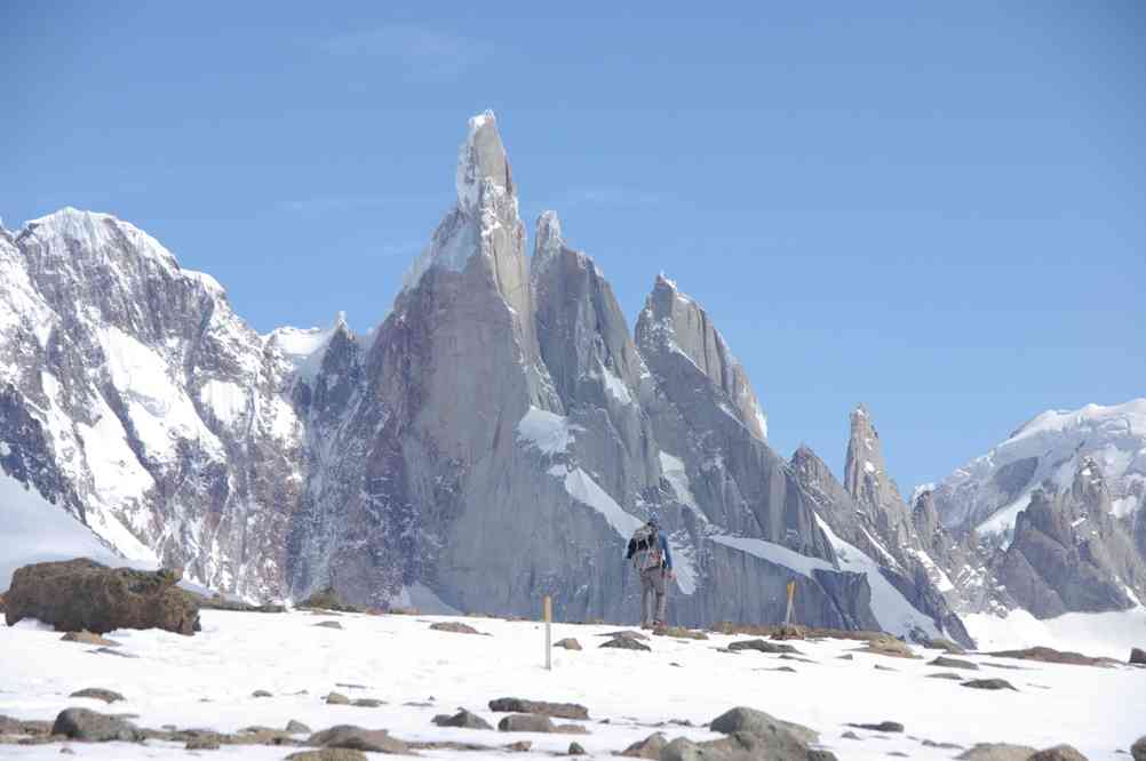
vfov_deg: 8.3
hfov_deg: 12.5
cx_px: 573
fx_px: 5247
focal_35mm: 165
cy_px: 380
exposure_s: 1/350
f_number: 9.5
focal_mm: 110
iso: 100
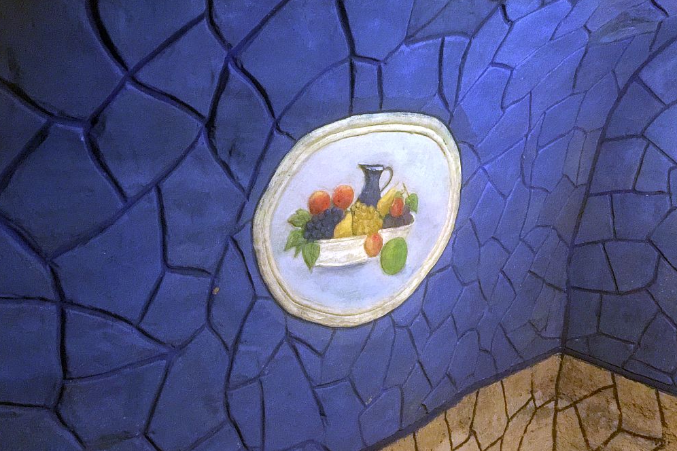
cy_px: 247
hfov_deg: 60.3
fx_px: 583
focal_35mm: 31
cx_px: 339
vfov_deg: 42.3
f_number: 2.2
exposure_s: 1/8
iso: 200
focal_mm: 4.15
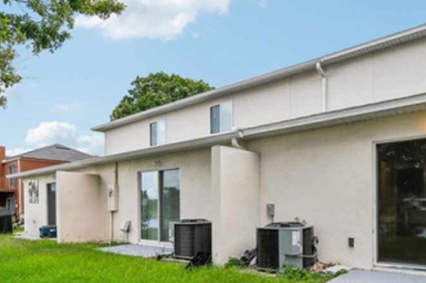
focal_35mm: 27
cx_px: 227
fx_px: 319
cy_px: 211
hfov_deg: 67.3
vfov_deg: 46.2
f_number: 8
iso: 400
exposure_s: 1/320
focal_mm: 14
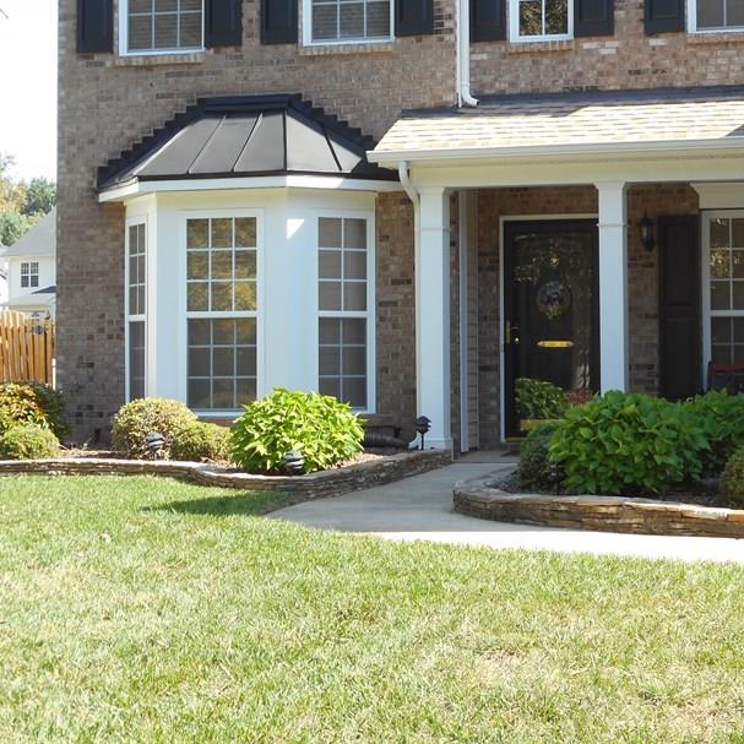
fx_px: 1848
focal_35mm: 76
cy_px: 276
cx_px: 598
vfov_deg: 22.7
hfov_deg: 22.4
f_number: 4.9
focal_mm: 9.1
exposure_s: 1/80
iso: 80
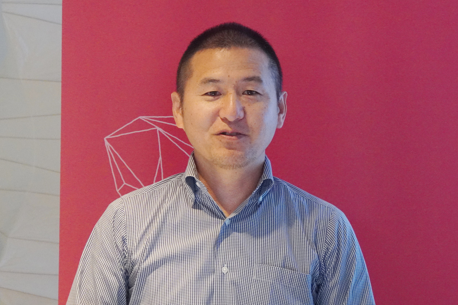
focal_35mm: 173
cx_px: 229
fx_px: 2206
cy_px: 152
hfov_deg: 11.9
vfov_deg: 7.9
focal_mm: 115.6
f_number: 6.3
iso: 6400
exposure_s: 1/60
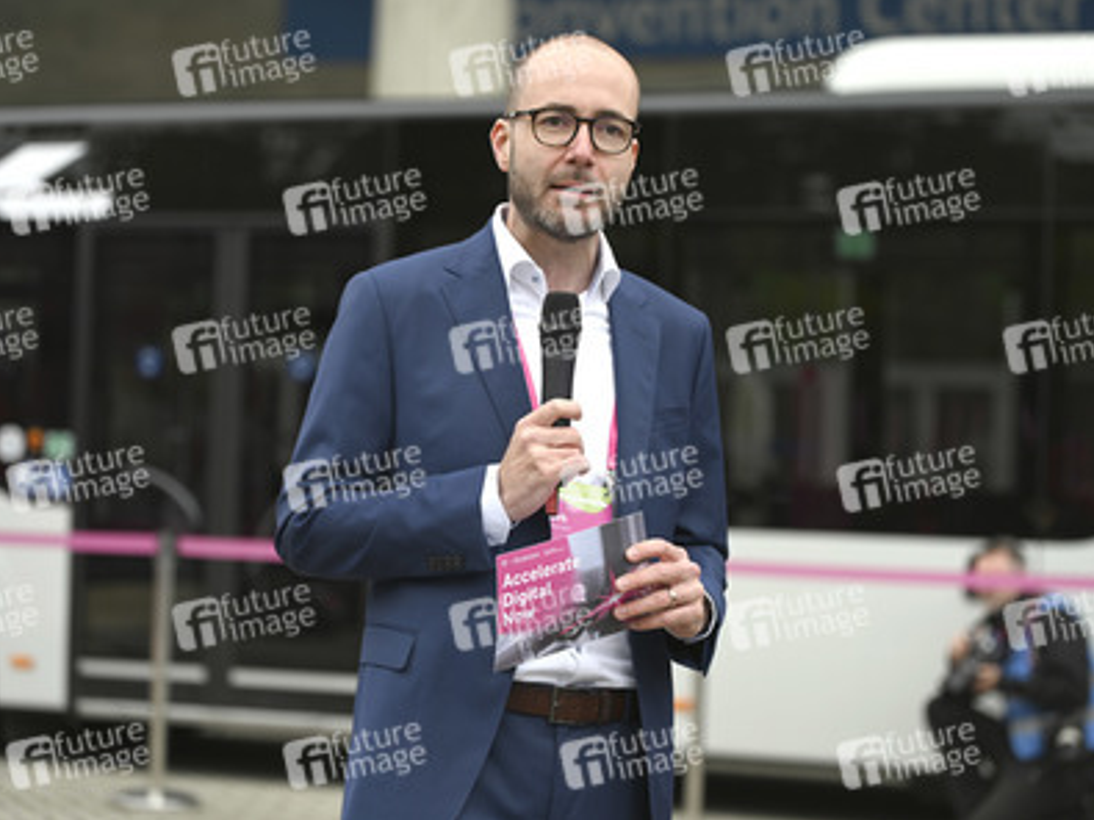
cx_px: 558
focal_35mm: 90
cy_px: 410
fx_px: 2843
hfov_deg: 21.8
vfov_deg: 16.4
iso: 80
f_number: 2.8
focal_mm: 82
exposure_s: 1/500
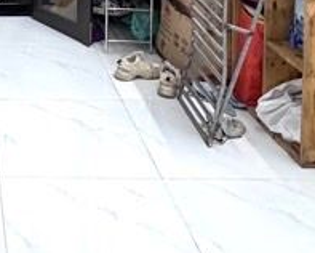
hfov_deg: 24.4
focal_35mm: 71
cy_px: -175
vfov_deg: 18.1
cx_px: -56
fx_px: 663
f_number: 2.2
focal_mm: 2.22
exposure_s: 1/50
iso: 320
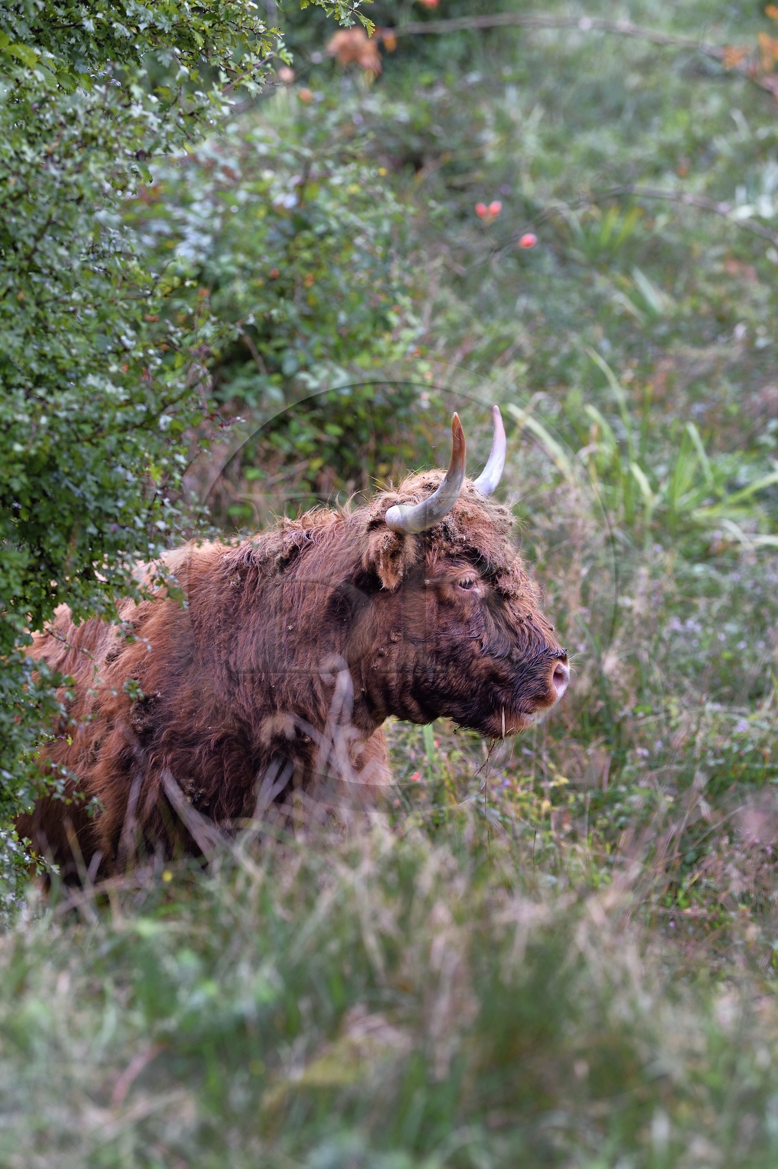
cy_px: 584
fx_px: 5029
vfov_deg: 13.3
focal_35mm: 155
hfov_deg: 8.8
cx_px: 389
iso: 800
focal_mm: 155
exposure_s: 1/250
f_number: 5
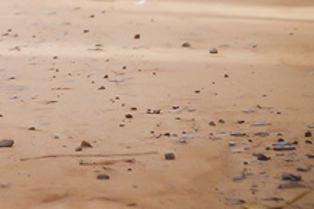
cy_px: -344
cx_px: -197
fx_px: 3599
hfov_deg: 4.9
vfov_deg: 3.3
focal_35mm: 413
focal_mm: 50
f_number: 2.2
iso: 160
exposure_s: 1/200
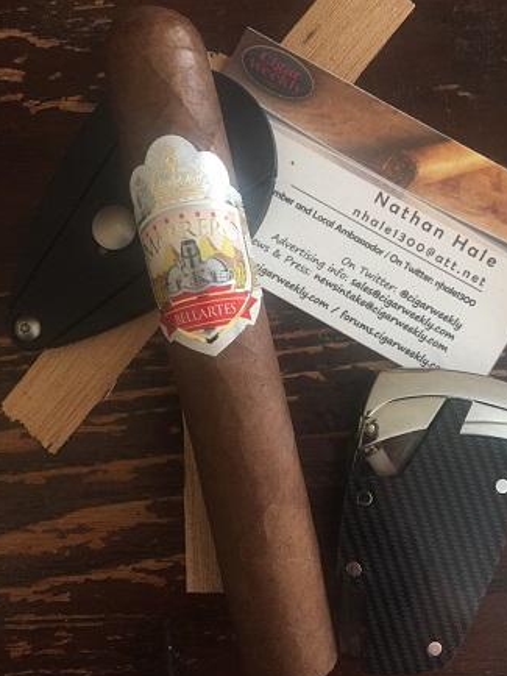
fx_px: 586
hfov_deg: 46.8
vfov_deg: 59.9
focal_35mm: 30
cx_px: 254
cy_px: 347
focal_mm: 4.15
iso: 160
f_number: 2.2
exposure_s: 1/30
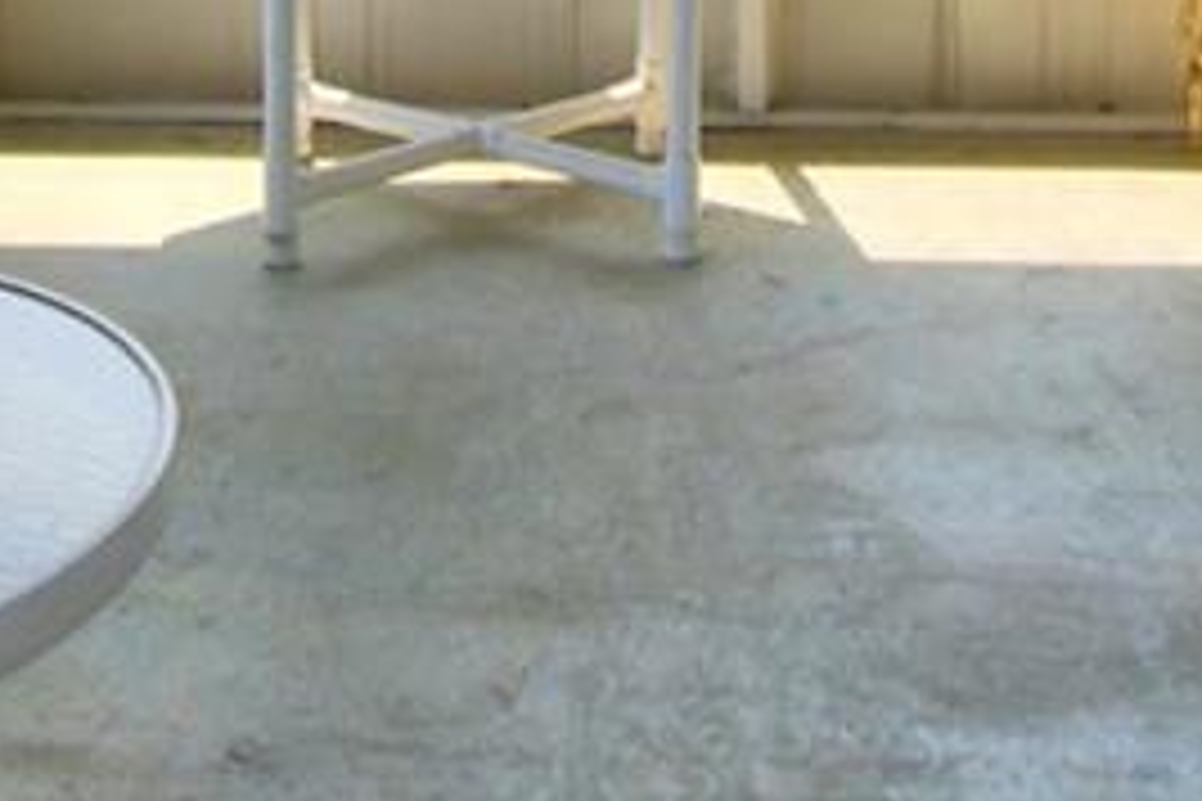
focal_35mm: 90
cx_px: 558
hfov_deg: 22.6
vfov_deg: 13.6
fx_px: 3005
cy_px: -644
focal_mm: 10
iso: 100
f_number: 4.5
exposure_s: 1/640
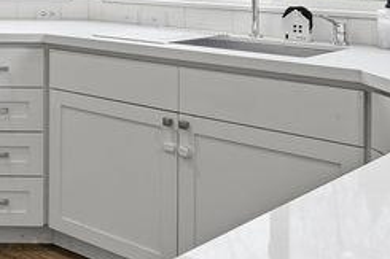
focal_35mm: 67
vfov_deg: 19.0
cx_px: -116
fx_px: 725
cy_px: -61
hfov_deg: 25.8
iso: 100
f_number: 8
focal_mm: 16
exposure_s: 1/40
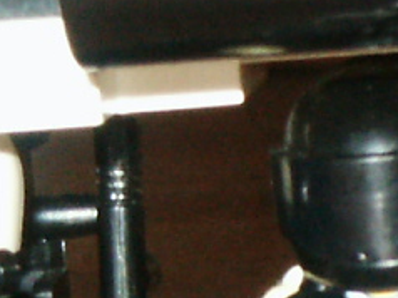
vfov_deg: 2.9
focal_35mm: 518
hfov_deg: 3.8
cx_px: 656
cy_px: 392
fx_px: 5950
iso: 200
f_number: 8
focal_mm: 15.4
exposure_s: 1/60
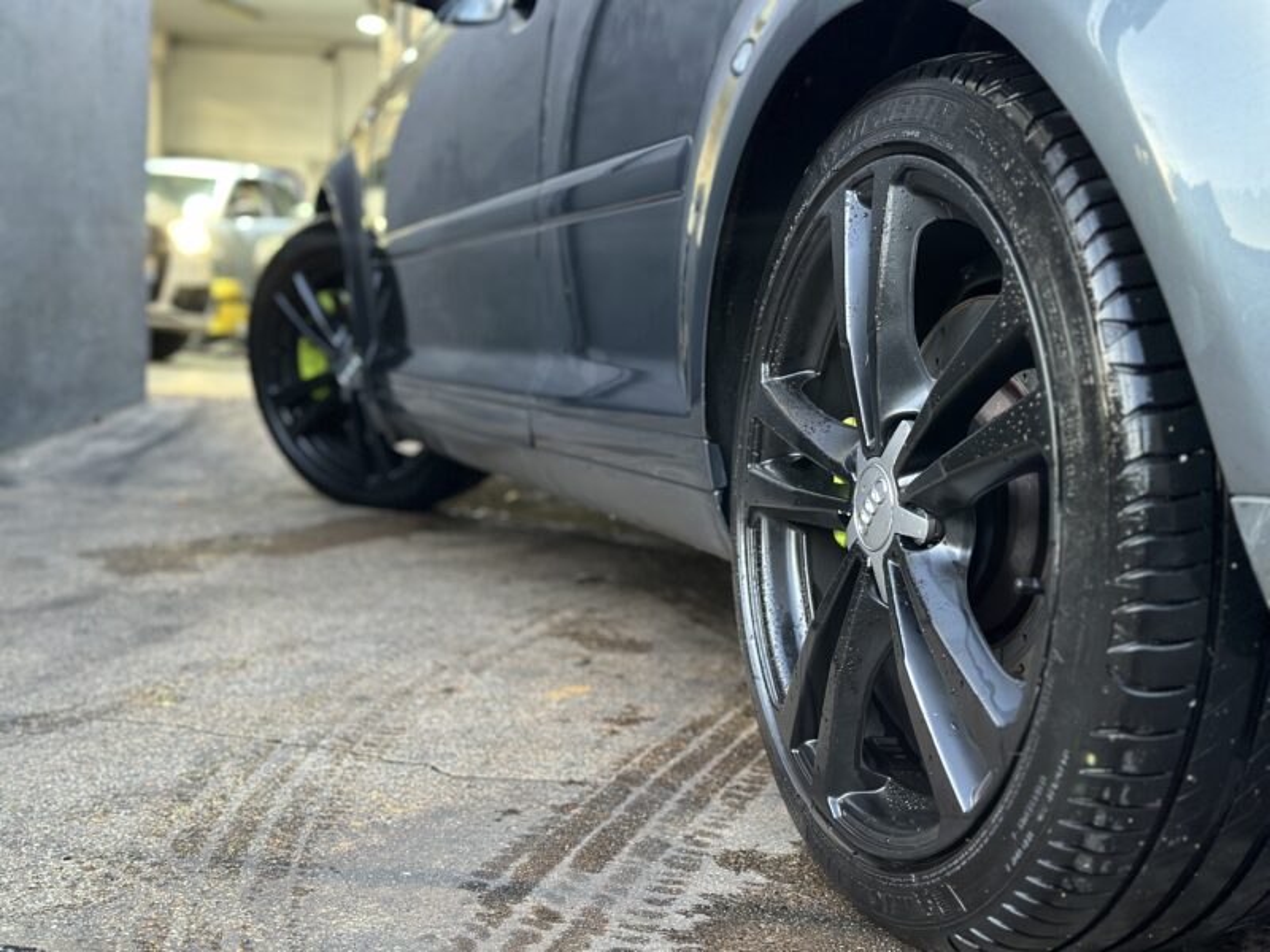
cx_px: 635
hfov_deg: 39.7
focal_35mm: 48
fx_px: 1761
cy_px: 476
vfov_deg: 30.3
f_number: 1.78
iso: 400
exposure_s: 1/33
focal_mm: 6.86
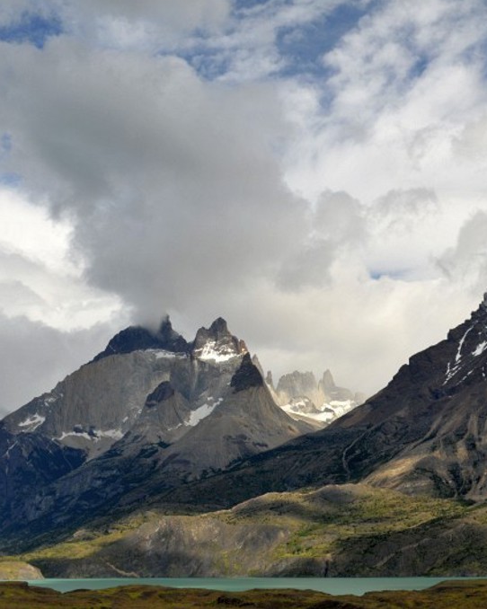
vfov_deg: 36.7
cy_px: 304
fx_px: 919
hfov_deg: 29.4
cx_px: 144
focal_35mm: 51
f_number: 4.5
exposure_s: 1/1250
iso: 200
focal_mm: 24
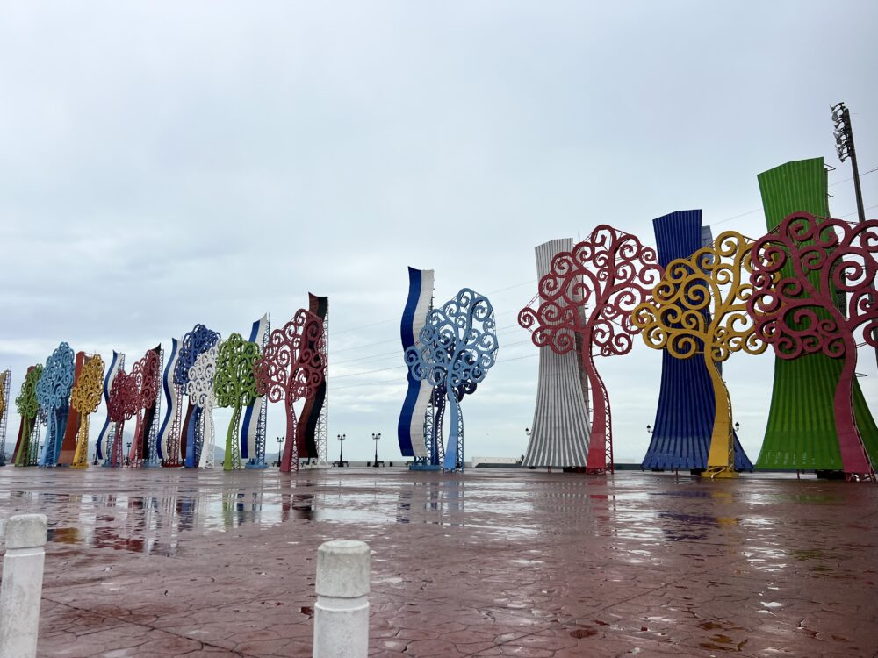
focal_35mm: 26
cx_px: 439
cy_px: 329
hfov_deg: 67.3
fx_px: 659
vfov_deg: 53.1
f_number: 1.5
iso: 50
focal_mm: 5.7
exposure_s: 1/5882
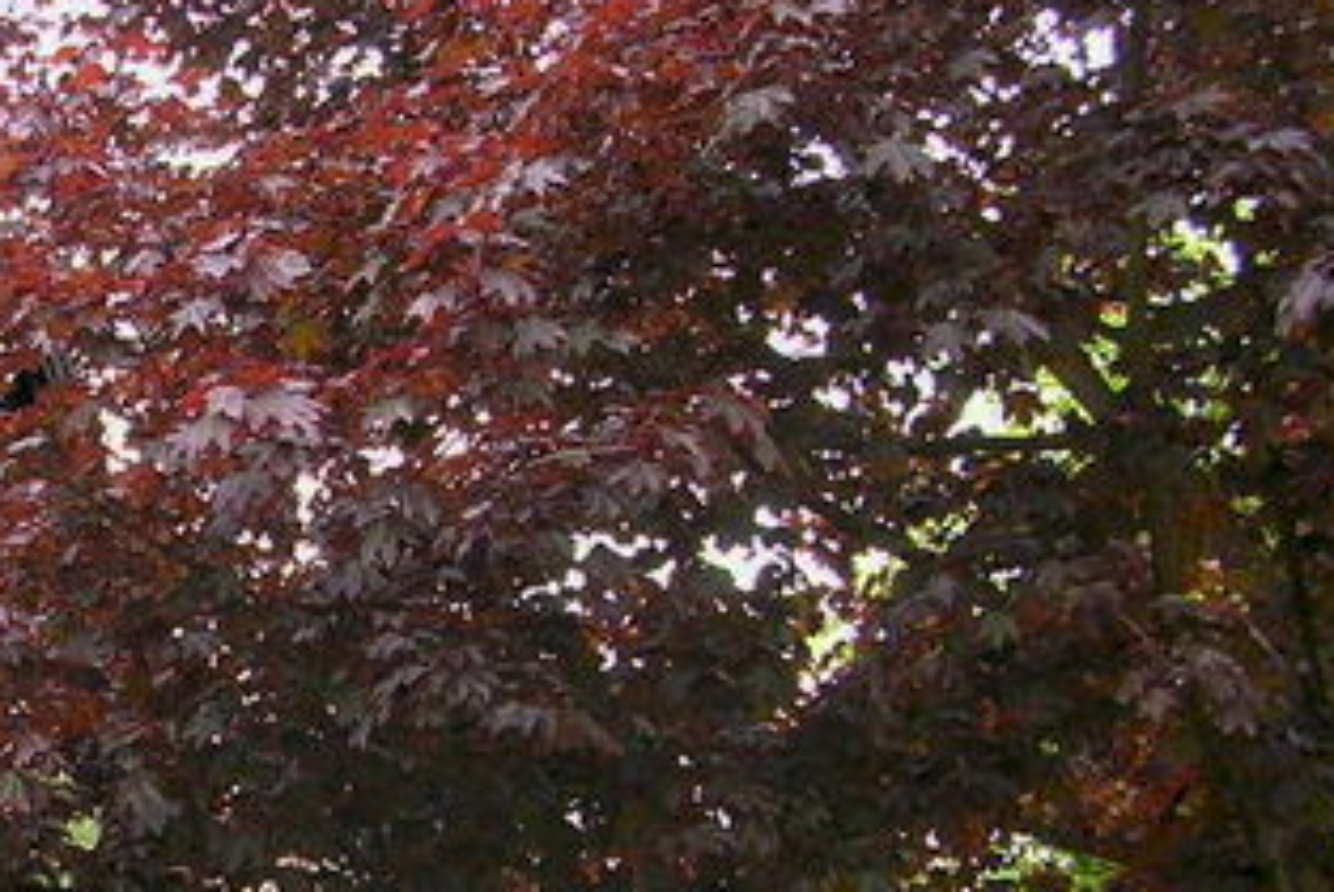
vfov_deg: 15.4
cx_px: -51
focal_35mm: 88
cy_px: 784
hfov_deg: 22.1
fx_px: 3264
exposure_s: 1/130
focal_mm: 5.8
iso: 100
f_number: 2.8
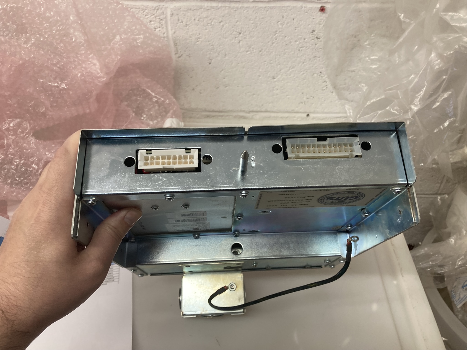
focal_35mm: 28
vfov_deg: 49.7
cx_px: 234
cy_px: 175
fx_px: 378
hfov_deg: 63.4
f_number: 1.8
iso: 125
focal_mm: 3.99
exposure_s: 1/50
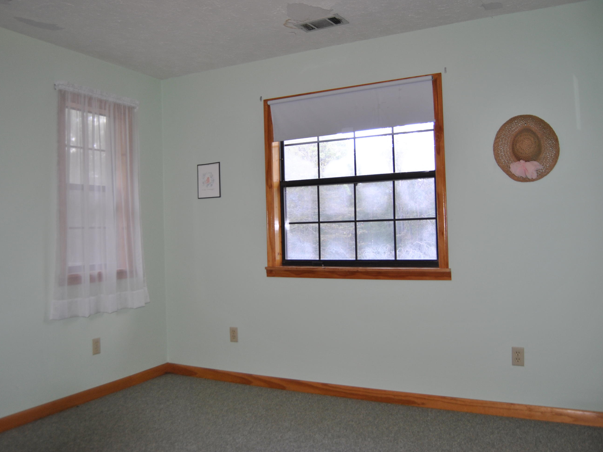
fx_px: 523
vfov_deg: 46.8
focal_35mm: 30
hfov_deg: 59.9
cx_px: 274
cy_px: 224
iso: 200
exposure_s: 1/60
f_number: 3.5
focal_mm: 18
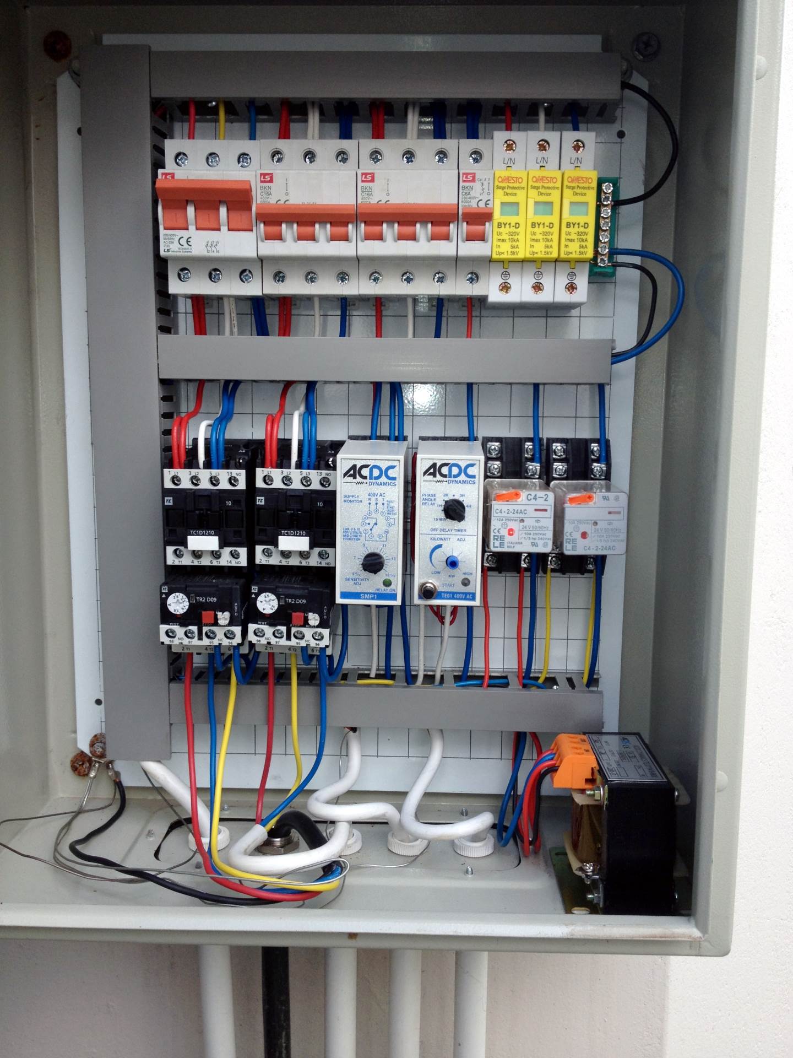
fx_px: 1069
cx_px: 396
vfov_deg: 52.6
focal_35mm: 35
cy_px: 529
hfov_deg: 40.7
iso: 50
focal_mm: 4.28
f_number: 2.4
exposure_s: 1/237
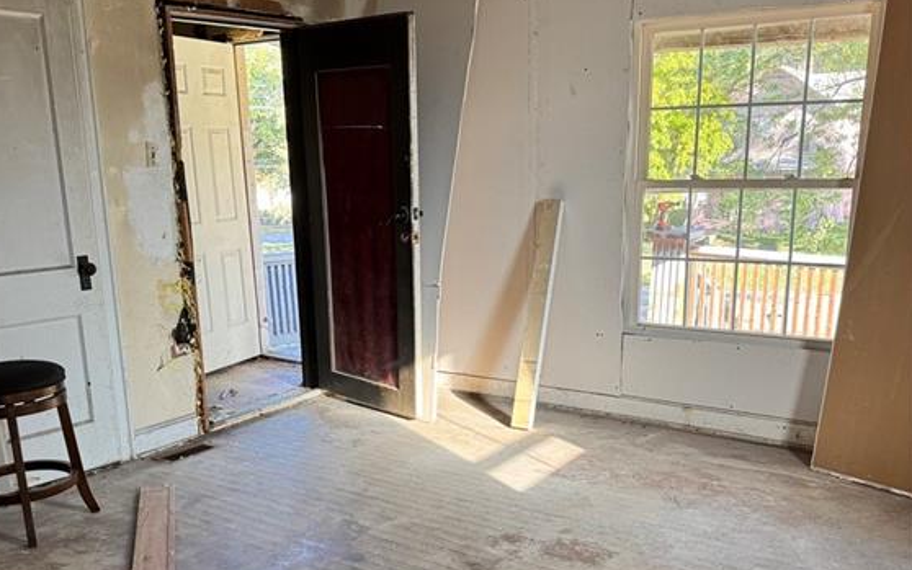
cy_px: 382
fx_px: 870
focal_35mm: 35
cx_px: 449
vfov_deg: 35.9
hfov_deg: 55.3
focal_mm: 6.76
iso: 125
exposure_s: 1/121
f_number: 1.78
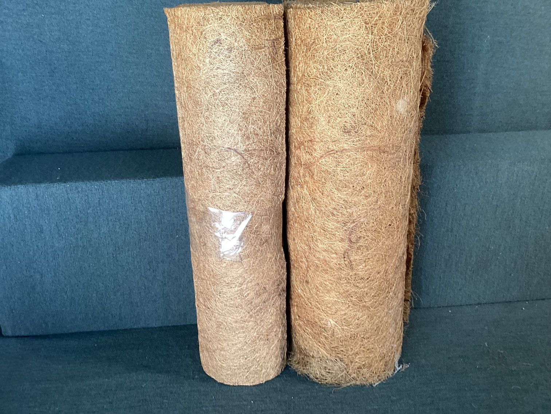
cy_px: 207
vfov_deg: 45.4
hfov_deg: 58.3
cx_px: 276
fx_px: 493
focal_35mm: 31
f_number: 2.4
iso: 100
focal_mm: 3.3
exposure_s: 1/50
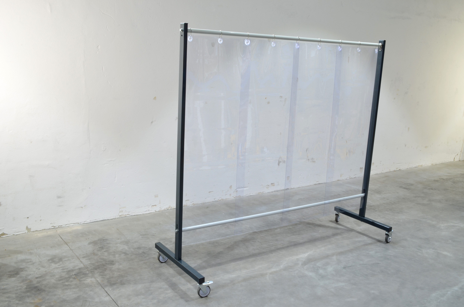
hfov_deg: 53.2
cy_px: 154
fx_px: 463
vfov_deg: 36.7
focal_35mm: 36
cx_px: 232
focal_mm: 24
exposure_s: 13
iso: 125
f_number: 20
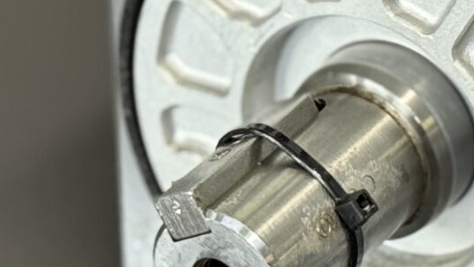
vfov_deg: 4.8
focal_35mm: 251
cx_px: 410
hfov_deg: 8.6
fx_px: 3155
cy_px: -110
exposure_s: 1/50
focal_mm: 6.76
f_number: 1.78
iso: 200
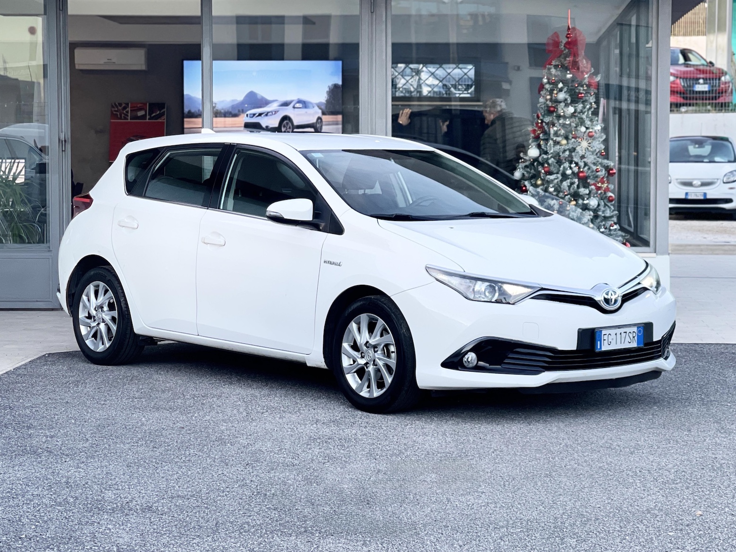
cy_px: 276
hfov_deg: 30.3
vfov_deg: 22.9
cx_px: 368
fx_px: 1361
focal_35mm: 64
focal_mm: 7.5
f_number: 2.2
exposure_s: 1/121
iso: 64
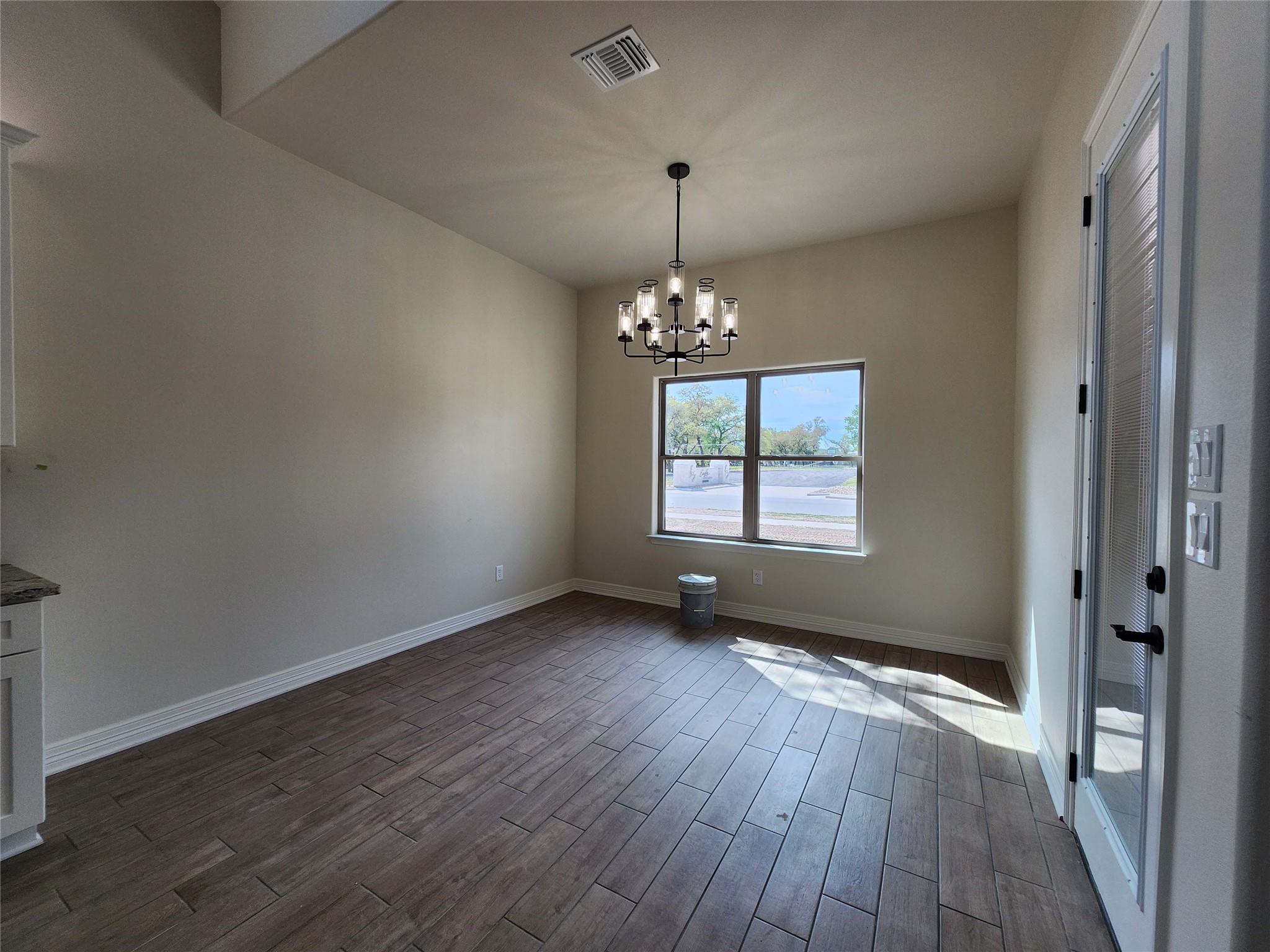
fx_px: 477
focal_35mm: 13
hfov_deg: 106.2
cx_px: 635
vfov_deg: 89.9
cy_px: 476
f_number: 2.2
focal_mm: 2.2
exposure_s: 1/253
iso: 50
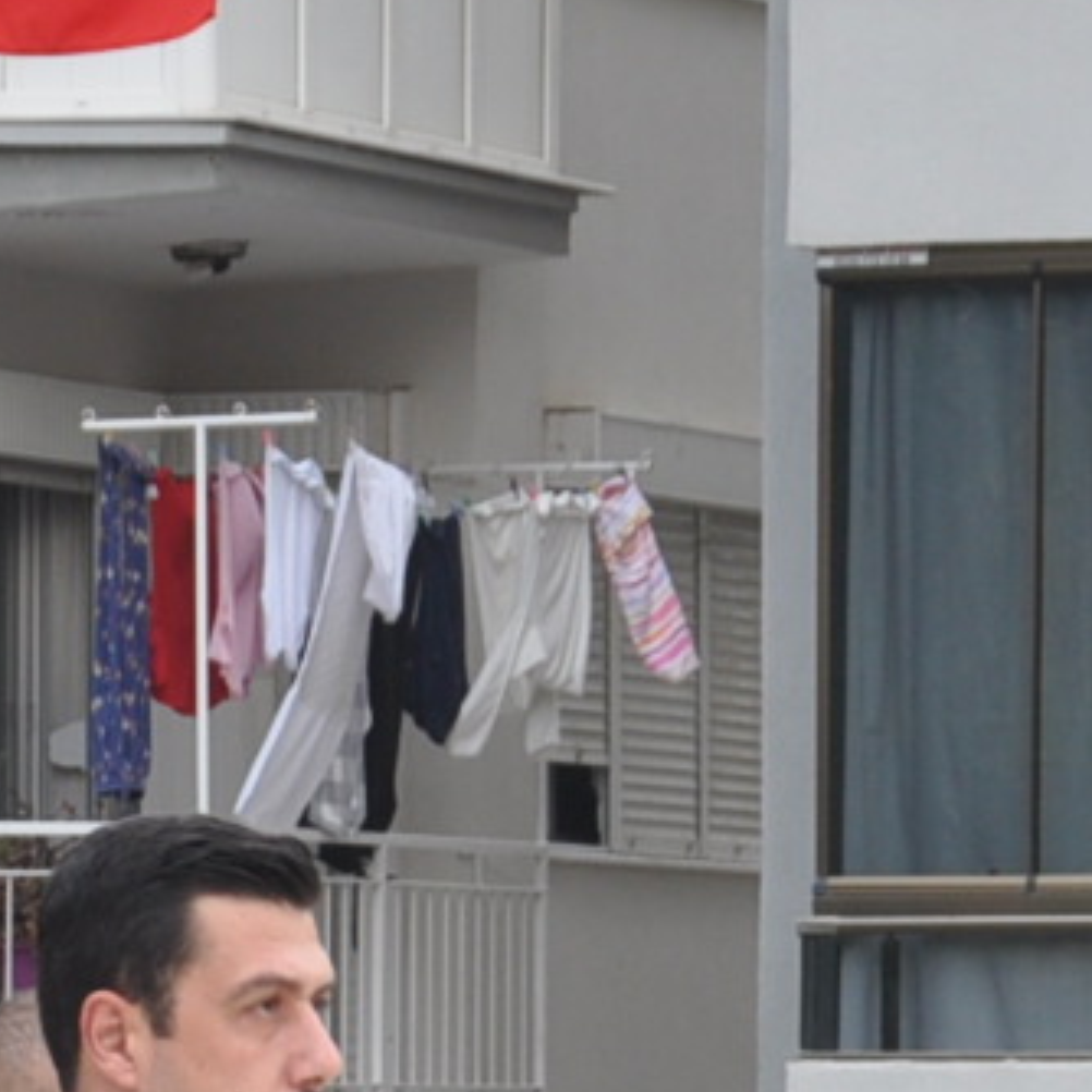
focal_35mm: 392
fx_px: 13991
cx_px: 209
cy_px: 1703
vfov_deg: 4.4
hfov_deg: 4.5
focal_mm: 48
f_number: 7.1
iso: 200
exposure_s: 1/50
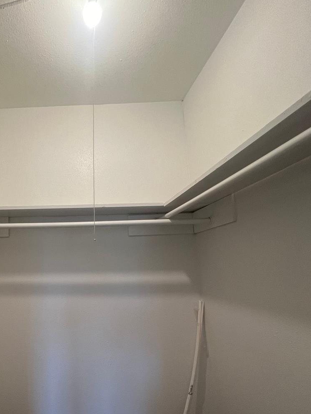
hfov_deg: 62.2
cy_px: 283
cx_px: 77
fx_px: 239
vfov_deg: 78.5
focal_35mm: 20
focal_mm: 1.57
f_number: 1.8
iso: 125
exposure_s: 1/60
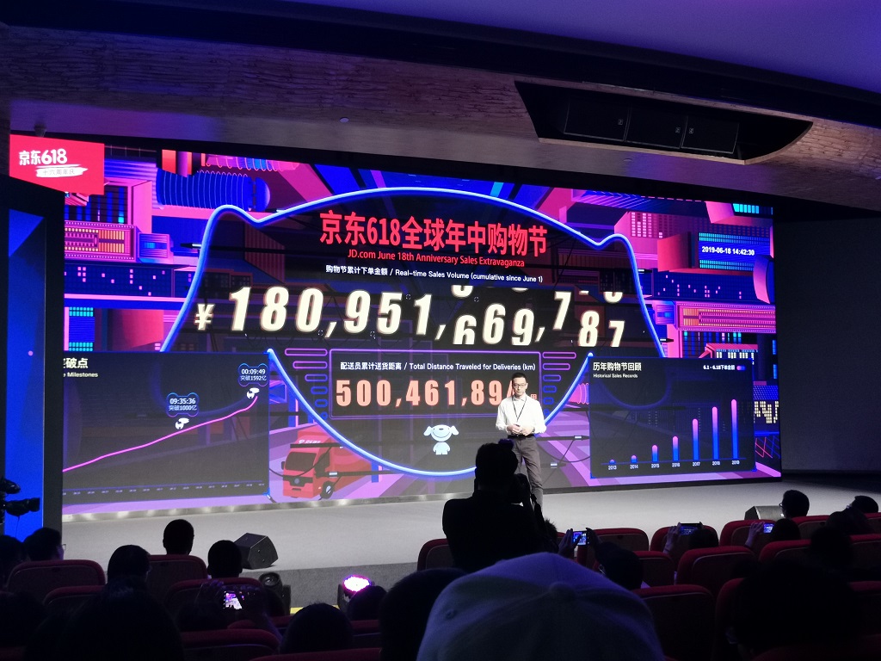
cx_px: 440
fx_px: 1069
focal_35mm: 42
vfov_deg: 34.3
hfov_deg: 44.8
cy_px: 330
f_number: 1.8
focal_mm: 5.58
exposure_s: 1/100
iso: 400
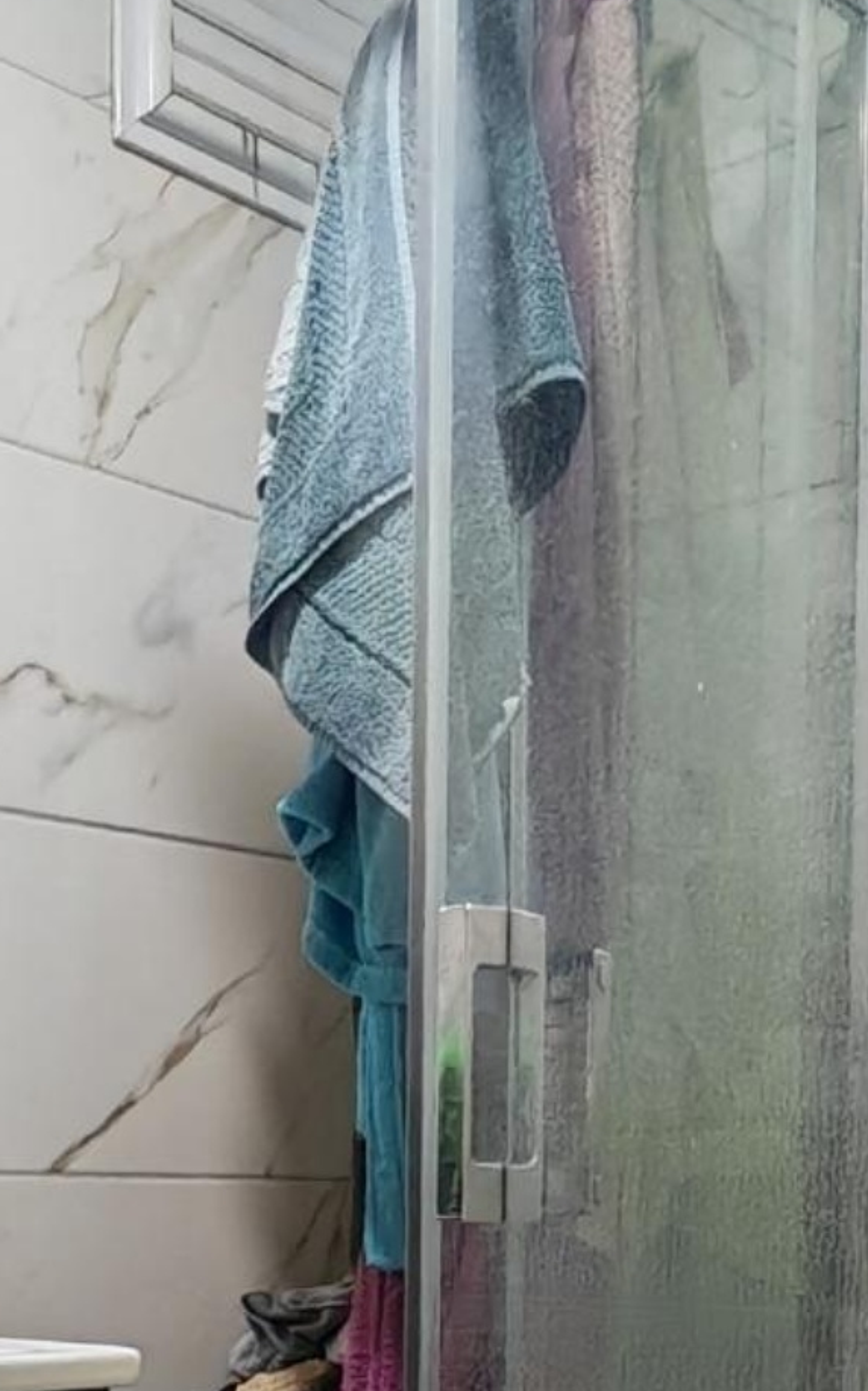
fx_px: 2121
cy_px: 1386
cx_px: 226
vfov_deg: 33.3
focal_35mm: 56
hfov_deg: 22.9
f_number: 2
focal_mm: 1.82
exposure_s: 1/25
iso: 640
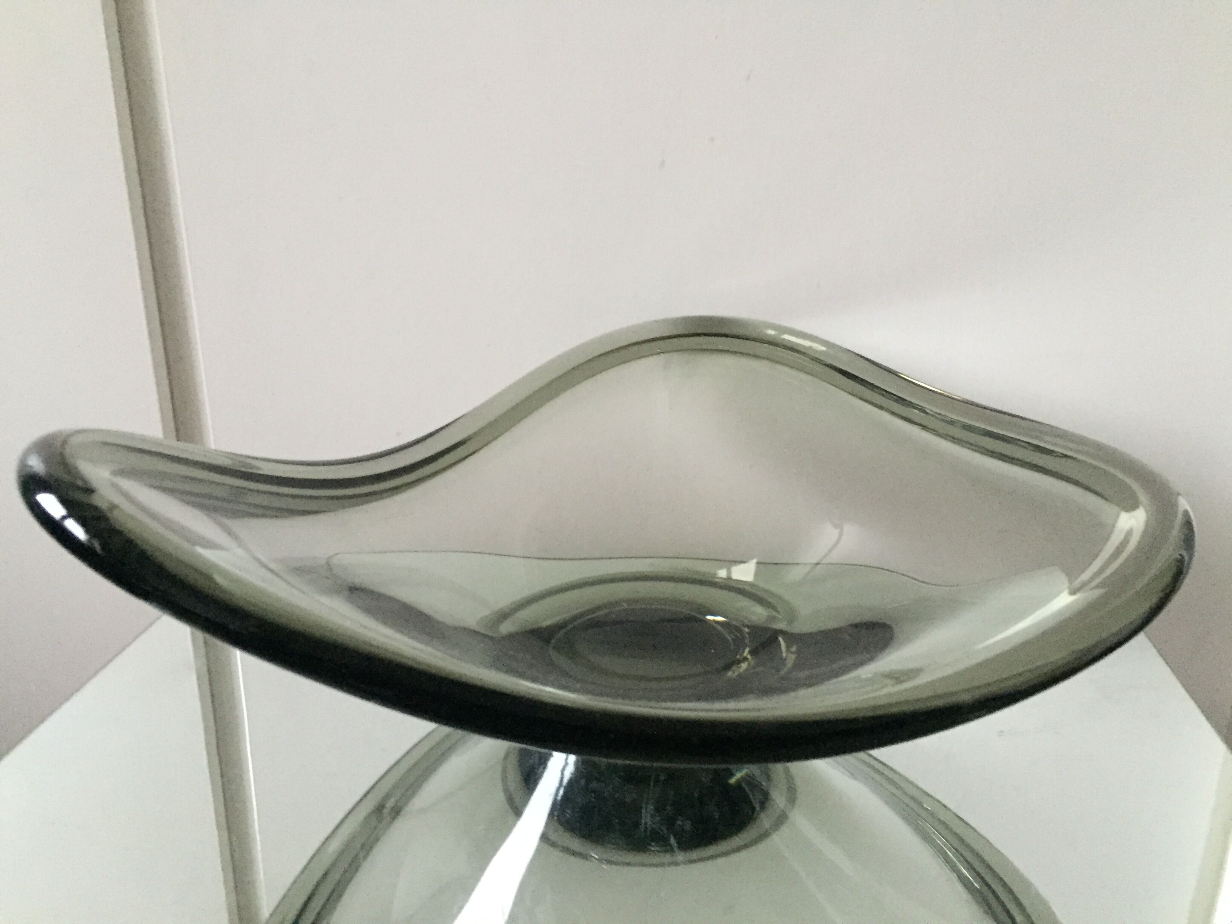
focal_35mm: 29
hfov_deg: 61.7
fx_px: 1032
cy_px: 462
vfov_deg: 48.2
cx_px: 616
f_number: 2.2
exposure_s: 1/17
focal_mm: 4.15
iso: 400
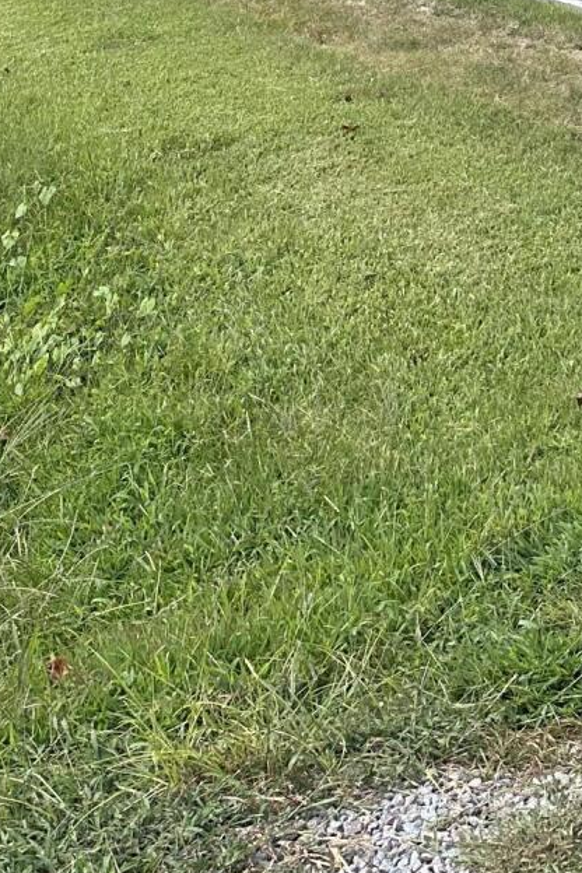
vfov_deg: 20.9
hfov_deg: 17.0
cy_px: -490
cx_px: 430
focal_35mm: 80
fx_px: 1940
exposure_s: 1/1639
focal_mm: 6.86
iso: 80
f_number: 1.78
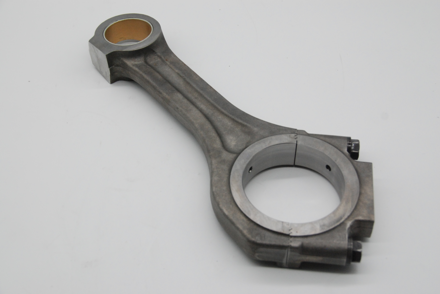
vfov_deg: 22.7
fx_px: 734
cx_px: 220
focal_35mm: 60
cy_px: 147
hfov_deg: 33.4
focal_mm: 40
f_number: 6.3
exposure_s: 1/640
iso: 1000
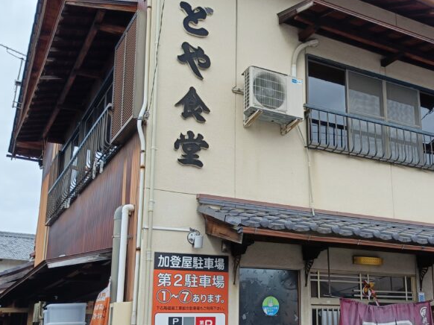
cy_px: 209
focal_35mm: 44
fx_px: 551
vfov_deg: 32.6
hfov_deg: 41.9
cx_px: 315
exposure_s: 1/326
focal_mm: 4.7
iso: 50
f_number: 1.7
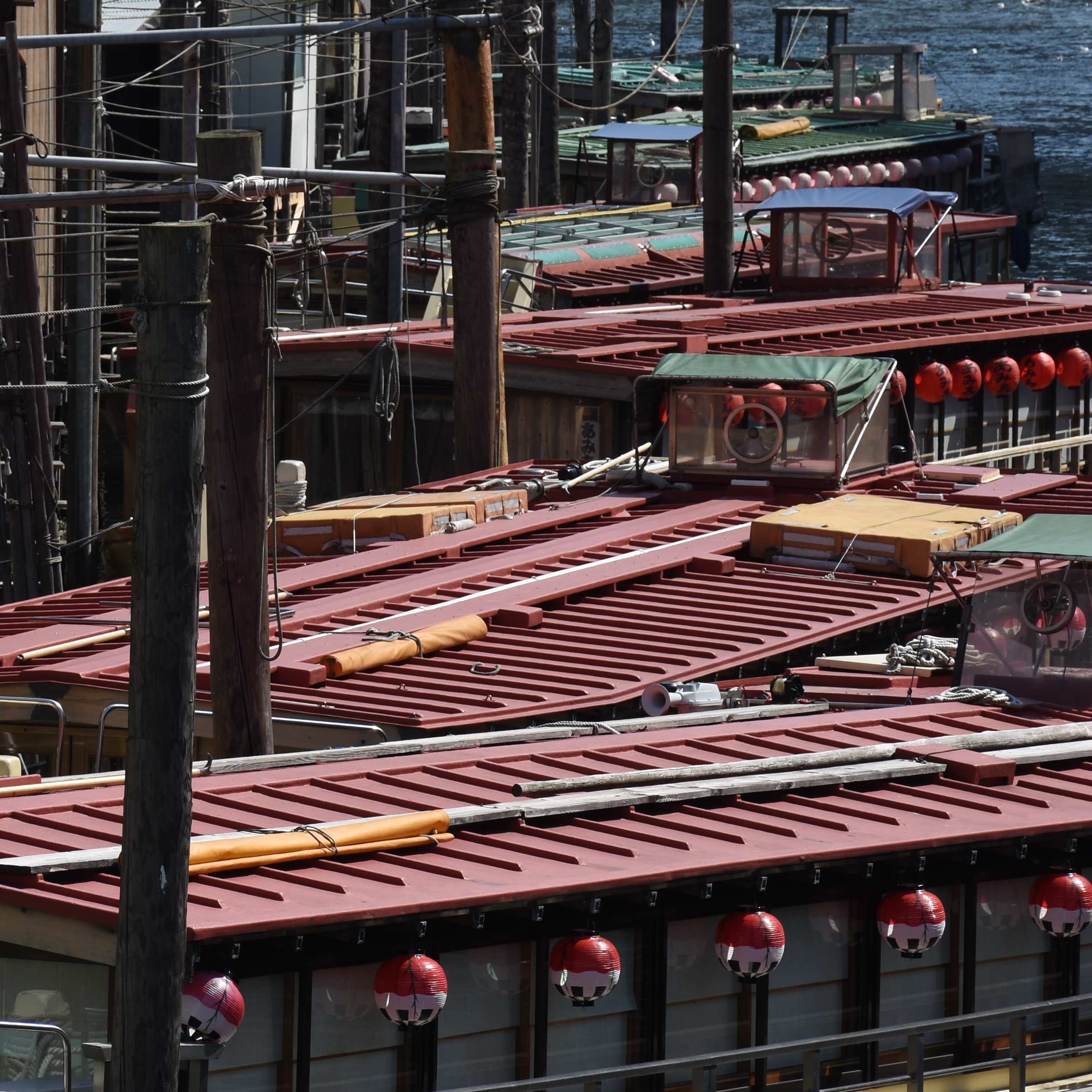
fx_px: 10065
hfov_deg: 6.2
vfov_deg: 6.2
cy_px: 411
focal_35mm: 282
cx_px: 224
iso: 100
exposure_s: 1/320
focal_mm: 90
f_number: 8
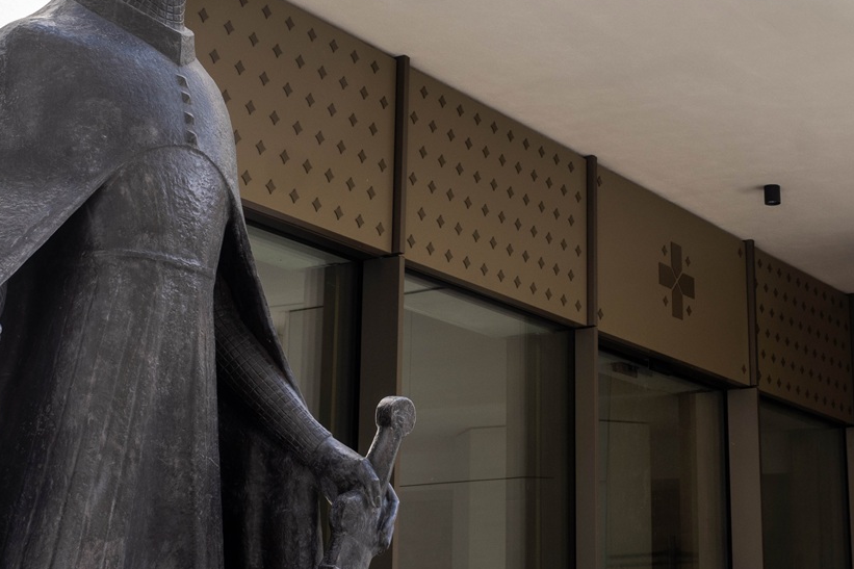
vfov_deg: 18.6
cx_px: 465
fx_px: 1731
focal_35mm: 73
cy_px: 186
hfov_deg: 27.7
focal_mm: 24
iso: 100
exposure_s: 1/125
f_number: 8
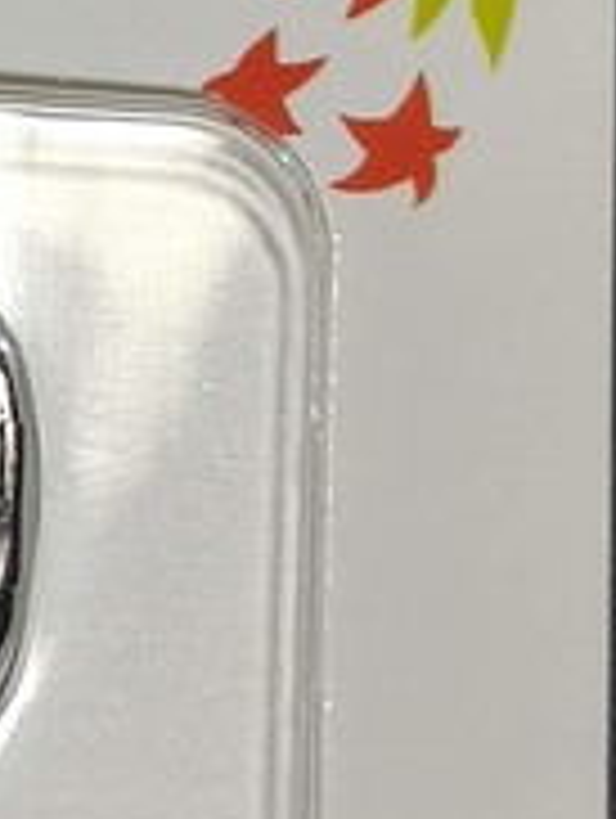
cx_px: -805
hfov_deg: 5.3
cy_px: -378
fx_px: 6486
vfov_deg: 7.1
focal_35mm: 274
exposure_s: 1/40
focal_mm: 4.77
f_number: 1.75
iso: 256
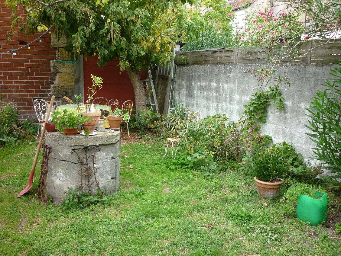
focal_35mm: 33
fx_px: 325
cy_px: 128
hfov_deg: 55.4
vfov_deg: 42.9
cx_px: 170
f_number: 2.8
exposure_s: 1/80
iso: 80
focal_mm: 5.5
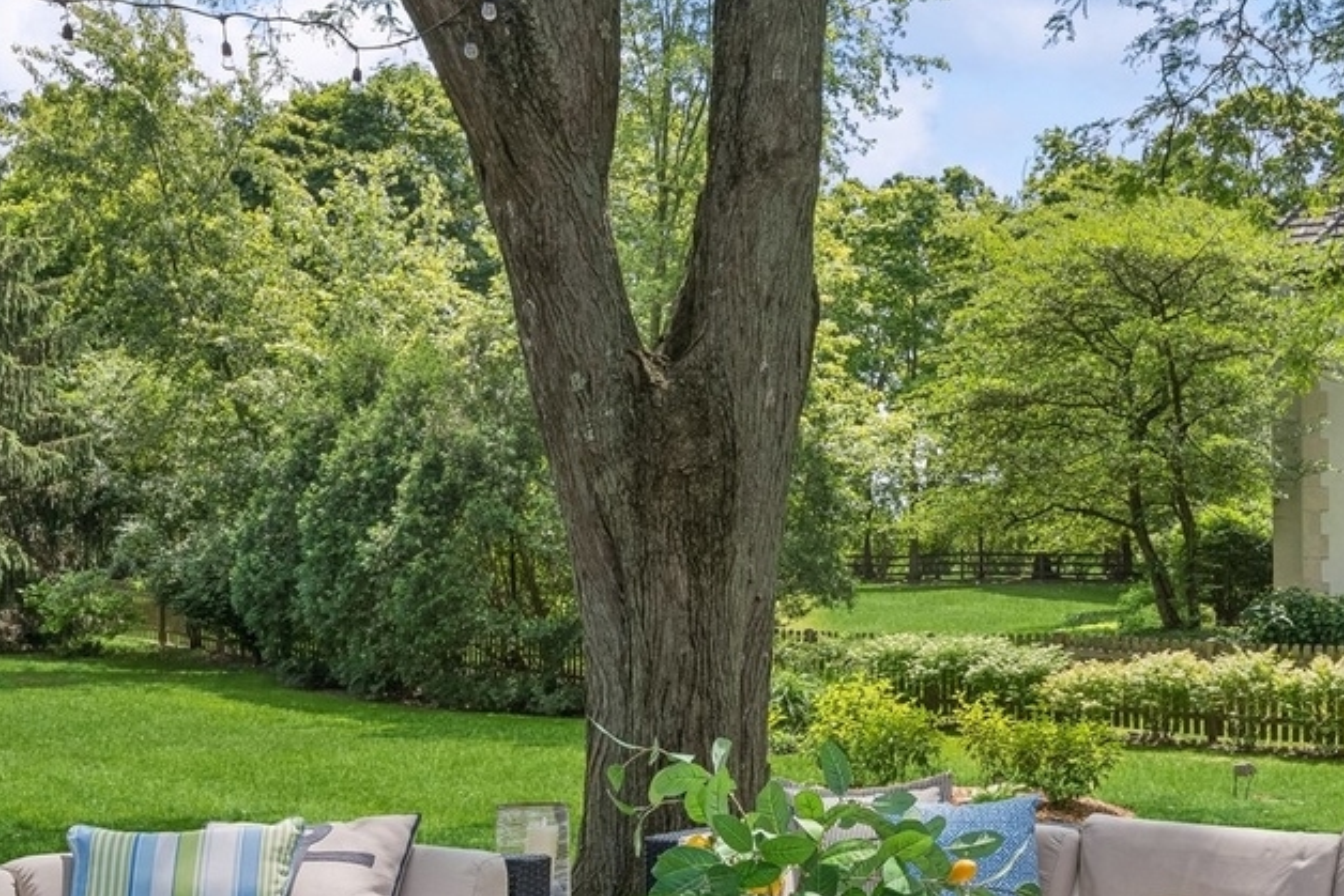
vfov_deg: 27.4
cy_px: 584
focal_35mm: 49
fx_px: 1830
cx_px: 1010
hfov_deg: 39.2
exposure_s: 1/125
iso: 200
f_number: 9.5
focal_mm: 19
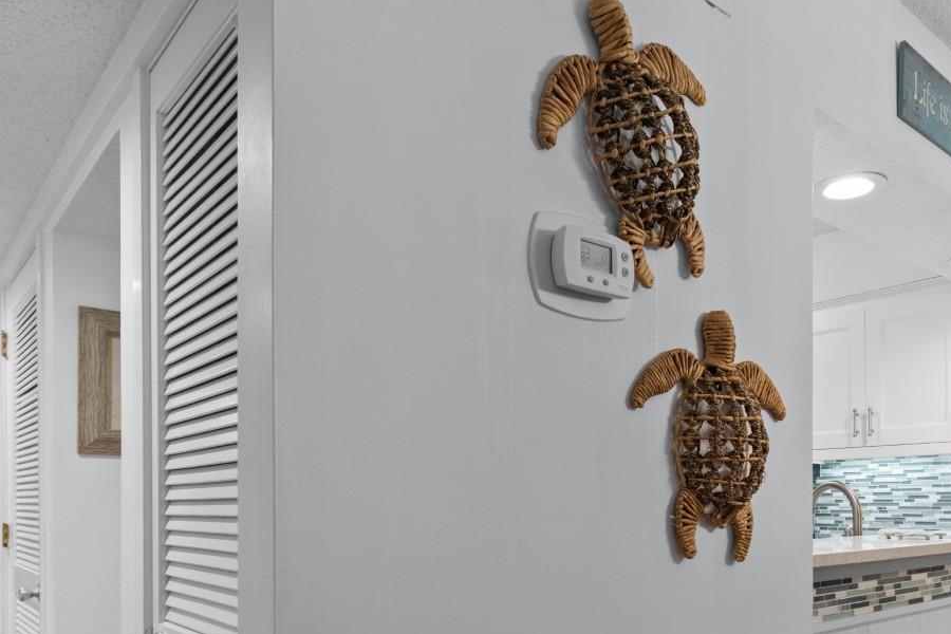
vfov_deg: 45.7
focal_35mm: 27
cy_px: 501
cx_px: 585
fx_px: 713
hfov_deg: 66.5
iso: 100
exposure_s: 1.6
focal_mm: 10
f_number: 4.5
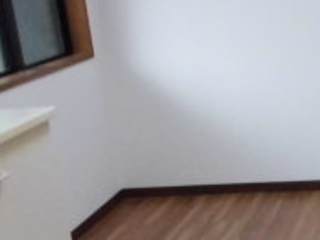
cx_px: 325
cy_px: 307
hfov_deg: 21.7
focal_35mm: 87
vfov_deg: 16.1
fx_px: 804
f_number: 3.5
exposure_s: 1/60
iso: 800
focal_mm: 4.6
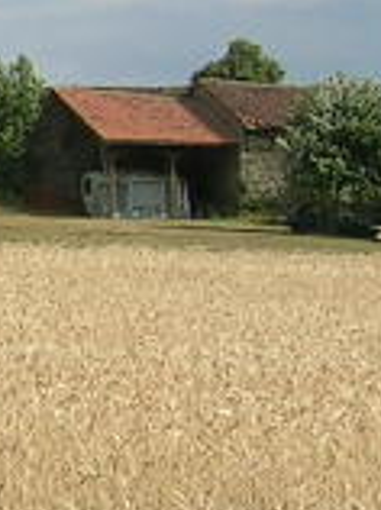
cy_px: 329
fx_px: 3340
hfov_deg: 6.2
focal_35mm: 227
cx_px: -565
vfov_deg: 8.7
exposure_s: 1/558
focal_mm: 5.4
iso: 50
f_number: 4.8
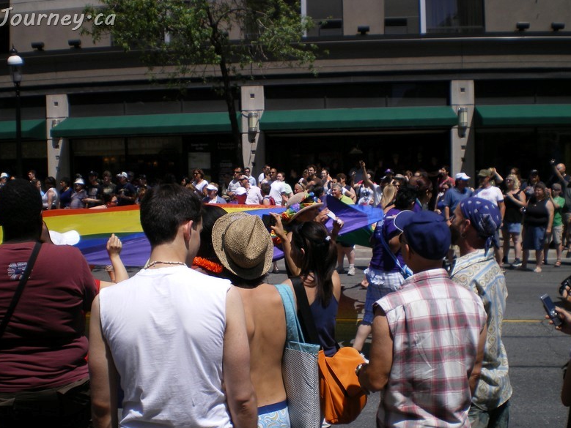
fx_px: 644
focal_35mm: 39
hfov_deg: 47.8
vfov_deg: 36.8
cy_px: 218
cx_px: 285
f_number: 4.6
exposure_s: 1/500
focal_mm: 6.3
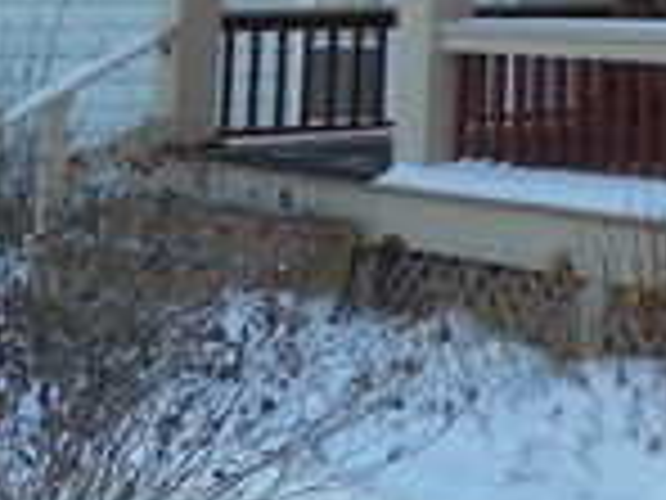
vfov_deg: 12.9
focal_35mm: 108
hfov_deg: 16.0
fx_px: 2078
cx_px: 1116
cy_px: -291
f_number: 3.6
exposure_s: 1/640
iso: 80
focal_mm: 5.8
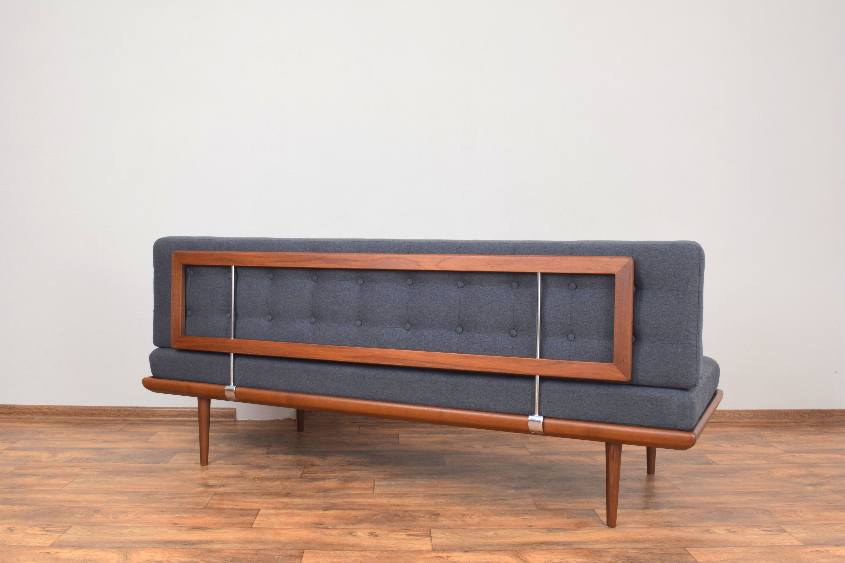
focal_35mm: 36
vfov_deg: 36.9
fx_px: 845
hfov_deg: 53.1
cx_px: 422
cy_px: 282
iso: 100
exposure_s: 1
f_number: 16
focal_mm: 24
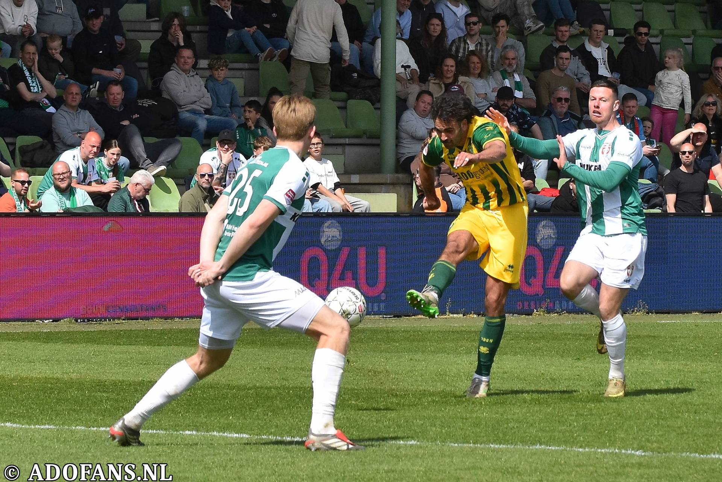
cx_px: 361
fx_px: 2858
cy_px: 241
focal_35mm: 142
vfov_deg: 9.6
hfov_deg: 14.4
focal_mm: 95
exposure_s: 1/1250
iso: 400
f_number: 6.3
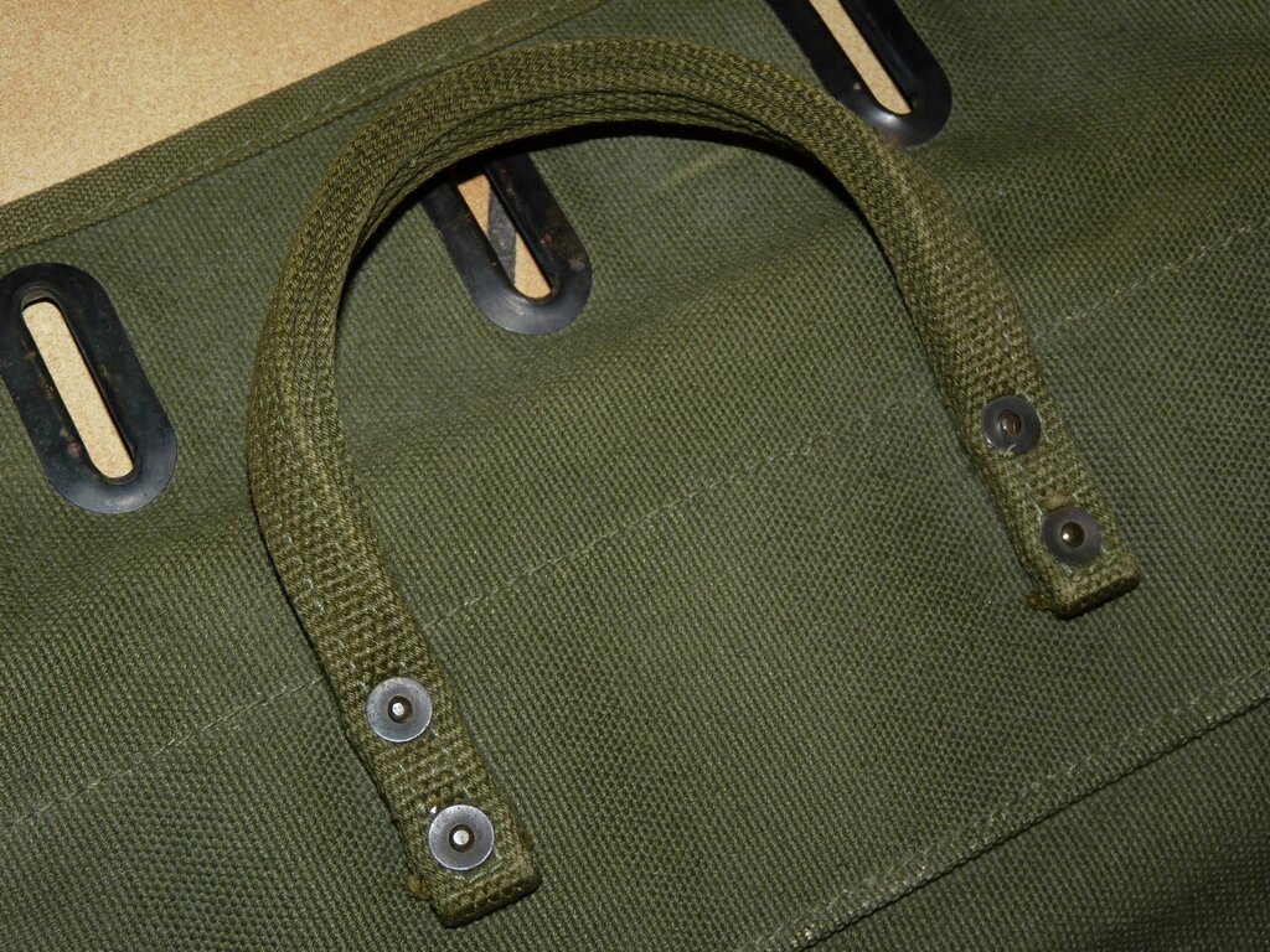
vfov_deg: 21.0
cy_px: 476
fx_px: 2568
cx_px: 635
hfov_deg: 27.8
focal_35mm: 70
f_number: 3.4
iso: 100
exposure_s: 1/40
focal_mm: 12.4
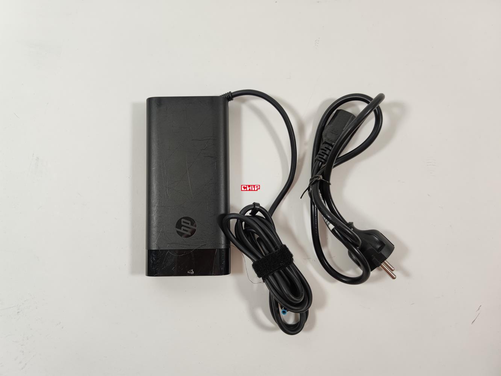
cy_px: 188
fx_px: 362
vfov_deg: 54.9
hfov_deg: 69.4
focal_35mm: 25
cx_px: 250
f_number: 1.85
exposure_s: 1/100
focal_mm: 6.78
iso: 71
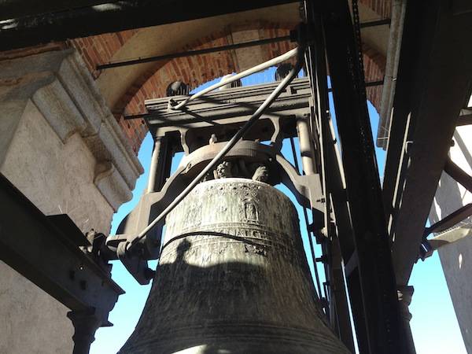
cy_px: 177
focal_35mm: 35
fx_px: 477
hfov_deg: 52.6
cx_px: 236
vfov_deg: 40.7
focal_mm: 4.28
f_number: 2.4
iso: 50
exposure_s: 1/282
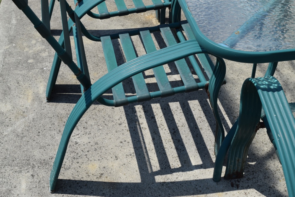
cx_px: 148
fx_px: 430
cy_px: 98
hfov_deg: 37.8
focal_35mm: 52
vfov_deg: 25.8
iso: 200
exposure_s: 1/400
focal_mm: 35
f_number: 10
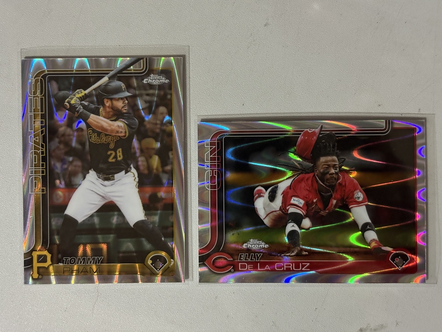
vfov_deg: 28.0
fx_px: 664
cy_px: 166
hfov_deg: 36.8
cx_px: 221
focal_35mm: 52
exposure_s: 1/30
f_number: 1.6
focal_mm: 5.96
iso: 250
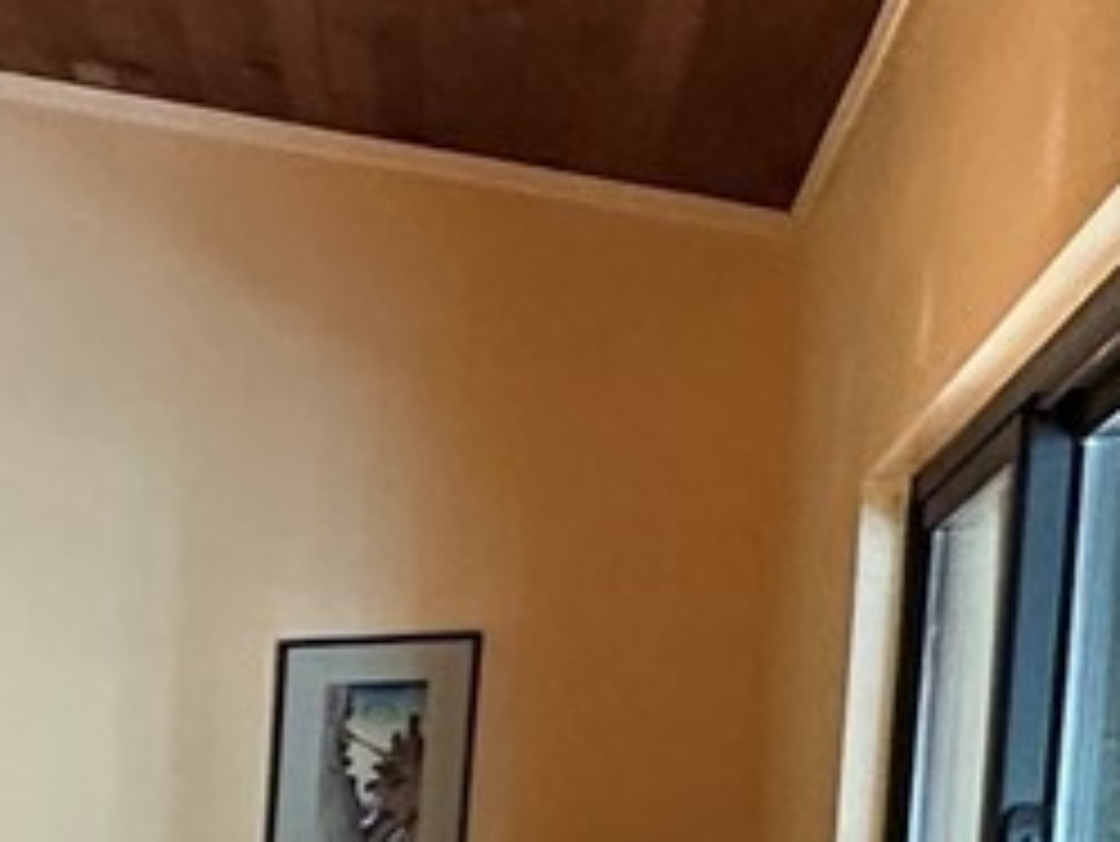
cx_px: -1124
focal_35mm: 90
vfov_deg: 15.0
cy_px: 1351
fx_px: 2913
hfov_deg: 16.5
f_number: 2.2
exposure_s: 1/60
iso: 320
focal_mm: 2.22
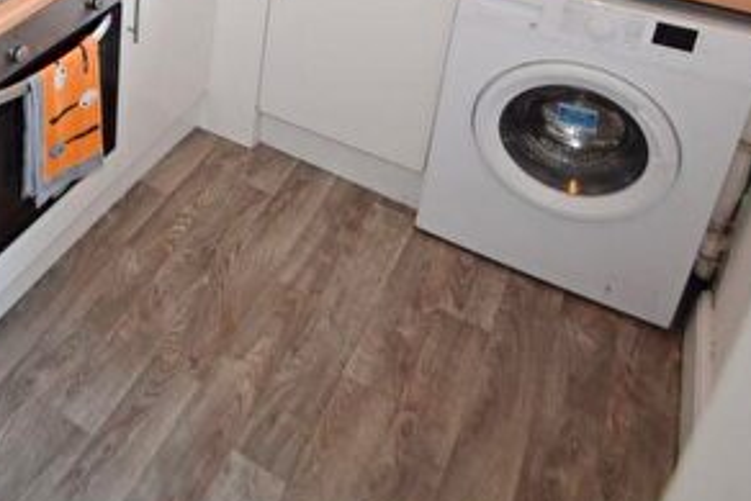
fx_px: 751
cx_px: 3
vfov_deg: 32.4
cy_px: -54
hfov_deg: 45.1
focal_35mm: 36
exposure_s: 1/60
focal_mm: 10
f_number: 5.6
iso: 220
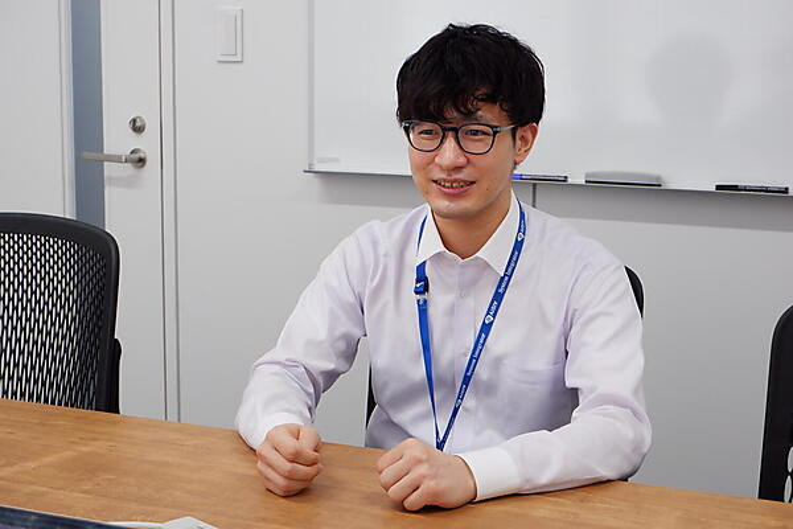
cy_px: 264
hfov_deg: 35.1
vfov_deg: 23.8
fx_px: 1255
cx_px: 396
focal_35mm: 57
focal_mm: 38.5
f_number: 5.2
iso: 640
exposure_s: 1/80
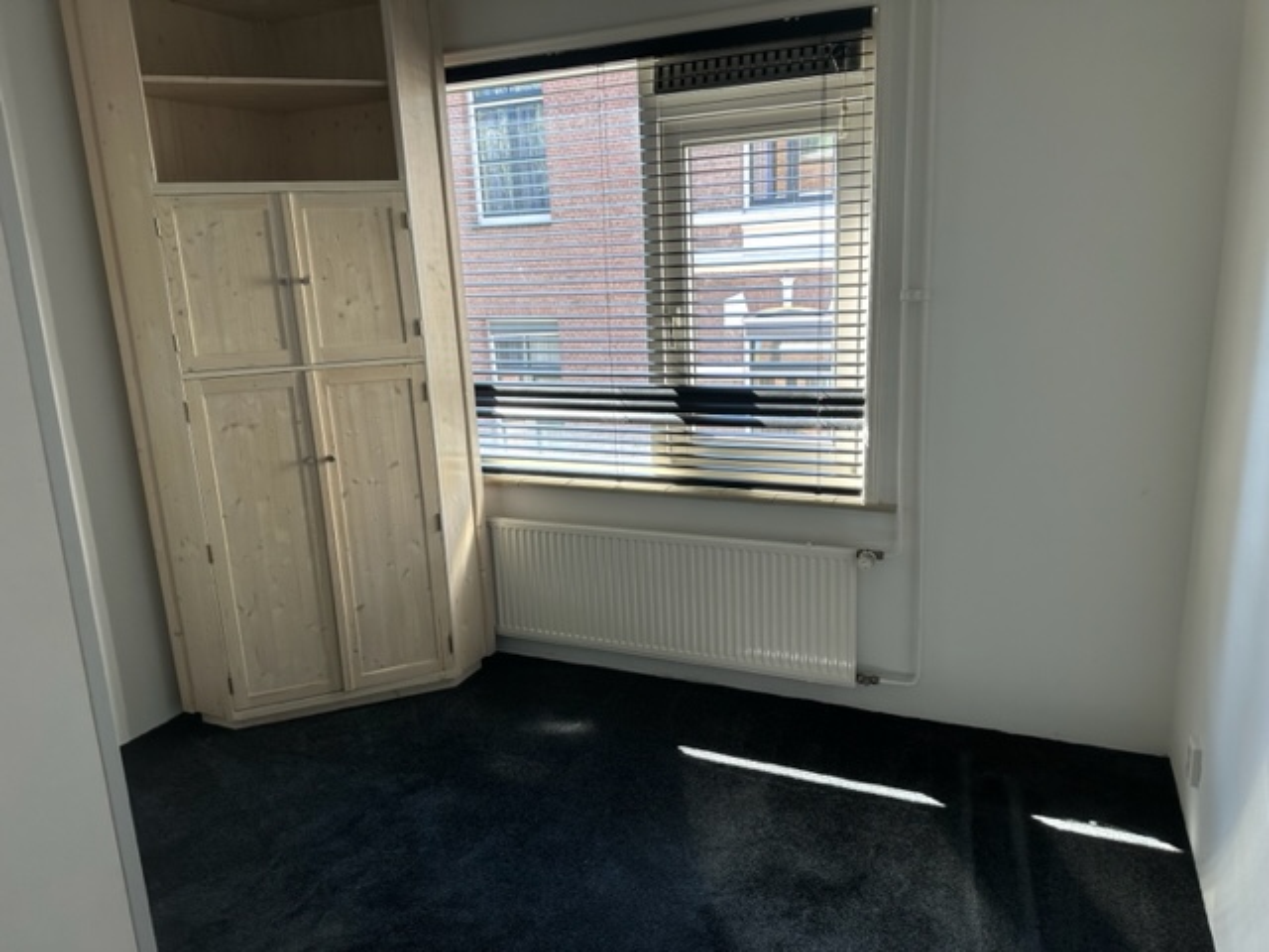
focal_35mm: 24
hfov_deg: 71.6
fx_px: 880
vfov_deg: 56.8
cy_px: 476
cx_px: 634
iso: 100
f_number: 1.78
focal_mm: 6.86
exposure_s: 1/100
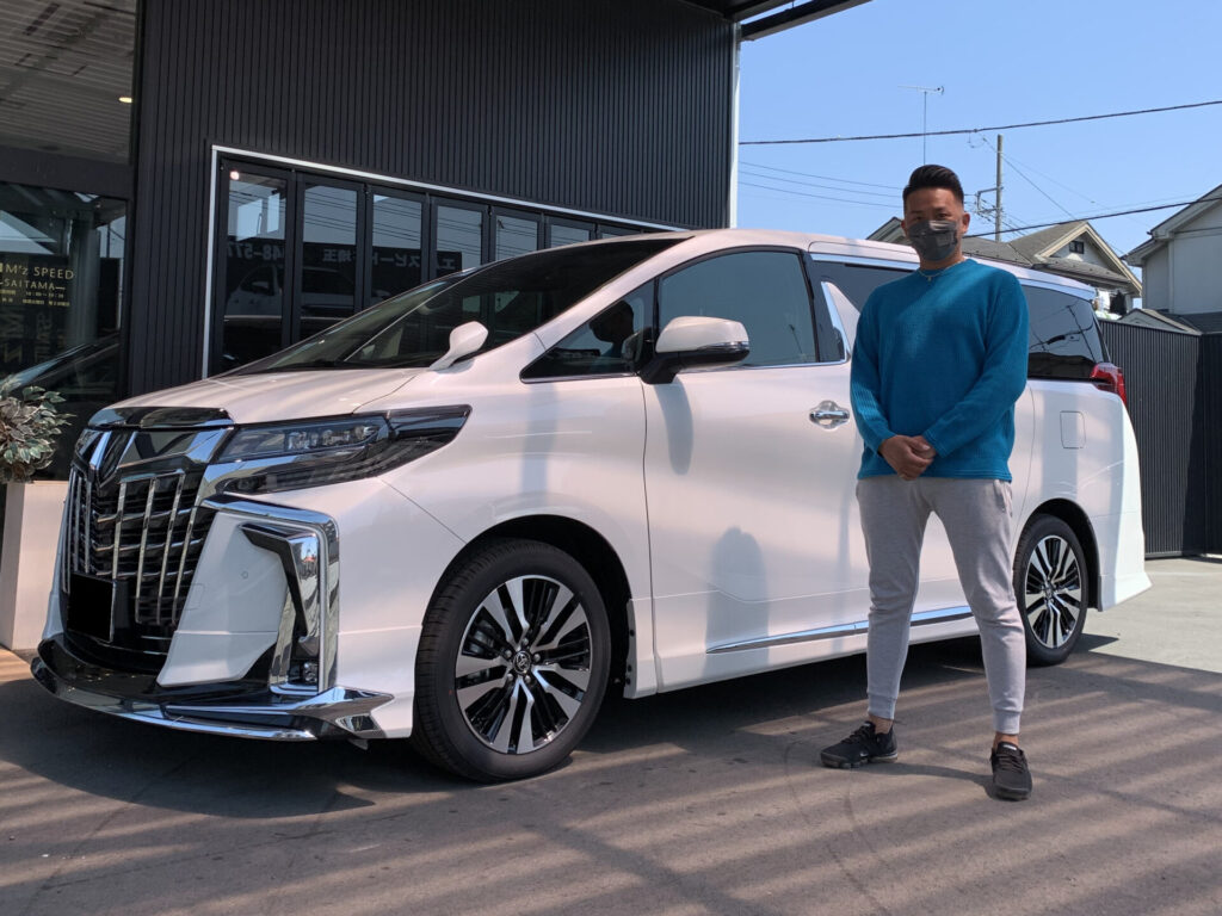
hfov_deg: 67.3
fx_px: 918
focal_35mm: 26
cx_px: 611
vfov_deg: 53.1
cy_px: 458
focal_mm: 4.25
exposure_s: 1/2160
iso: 25
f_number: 1.8
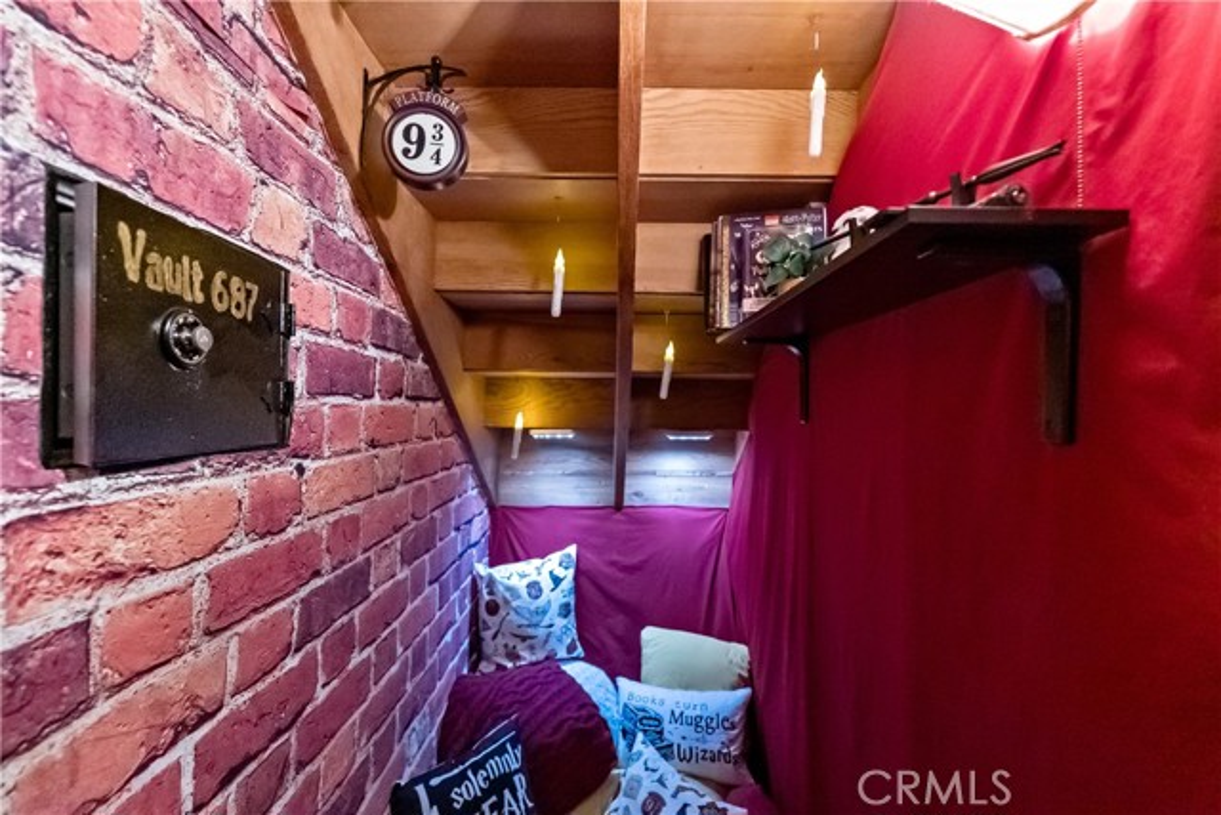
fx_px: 475
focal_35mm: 14
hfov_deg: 104.2
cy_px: 408
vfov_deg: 81.2
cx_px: 610
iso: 12800
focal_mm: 14
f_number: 3.2
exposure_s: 1/160
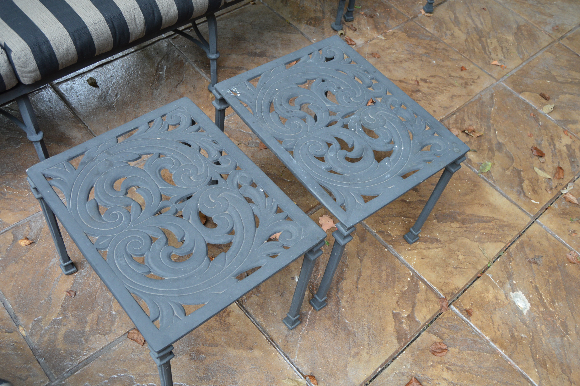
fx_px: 531
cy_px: 193
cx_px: 290
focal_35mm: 33
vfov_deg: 39.9
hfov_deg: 57.3
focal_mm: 22
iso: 400
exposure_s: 1/80
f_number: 4.5
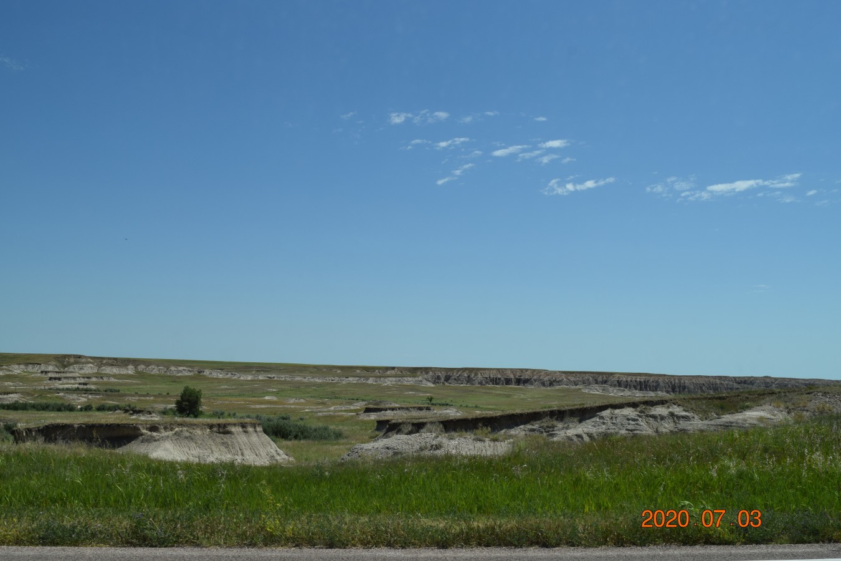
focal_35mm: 36
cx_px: 420
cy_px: 280
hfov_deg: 53.1
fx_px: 841
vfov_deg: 36.9
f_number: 10
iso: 200
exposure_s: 1/400
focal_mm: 24
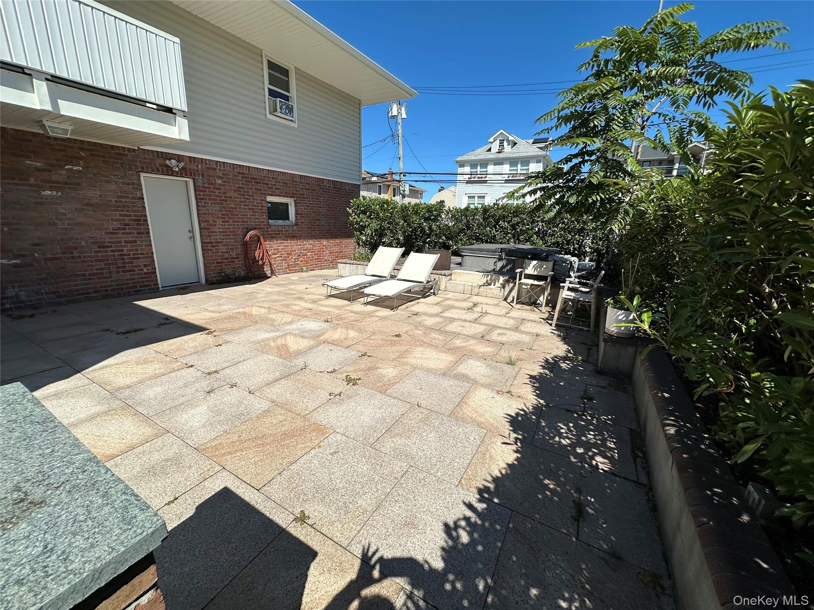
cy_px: 305
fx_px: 329
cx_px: 407
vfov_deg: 85.7
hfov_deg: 102.1
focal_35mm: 14
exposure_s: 1/3509
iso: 50
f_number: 2.2
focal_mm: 2.22
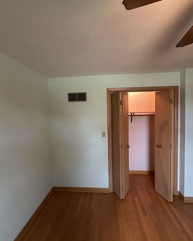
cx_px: 99
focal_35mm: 15
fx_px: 107
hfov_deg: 84.0
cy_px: 117
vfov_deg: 96.8
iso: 640
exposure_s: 1/60
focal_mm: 2.22
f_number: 2.2
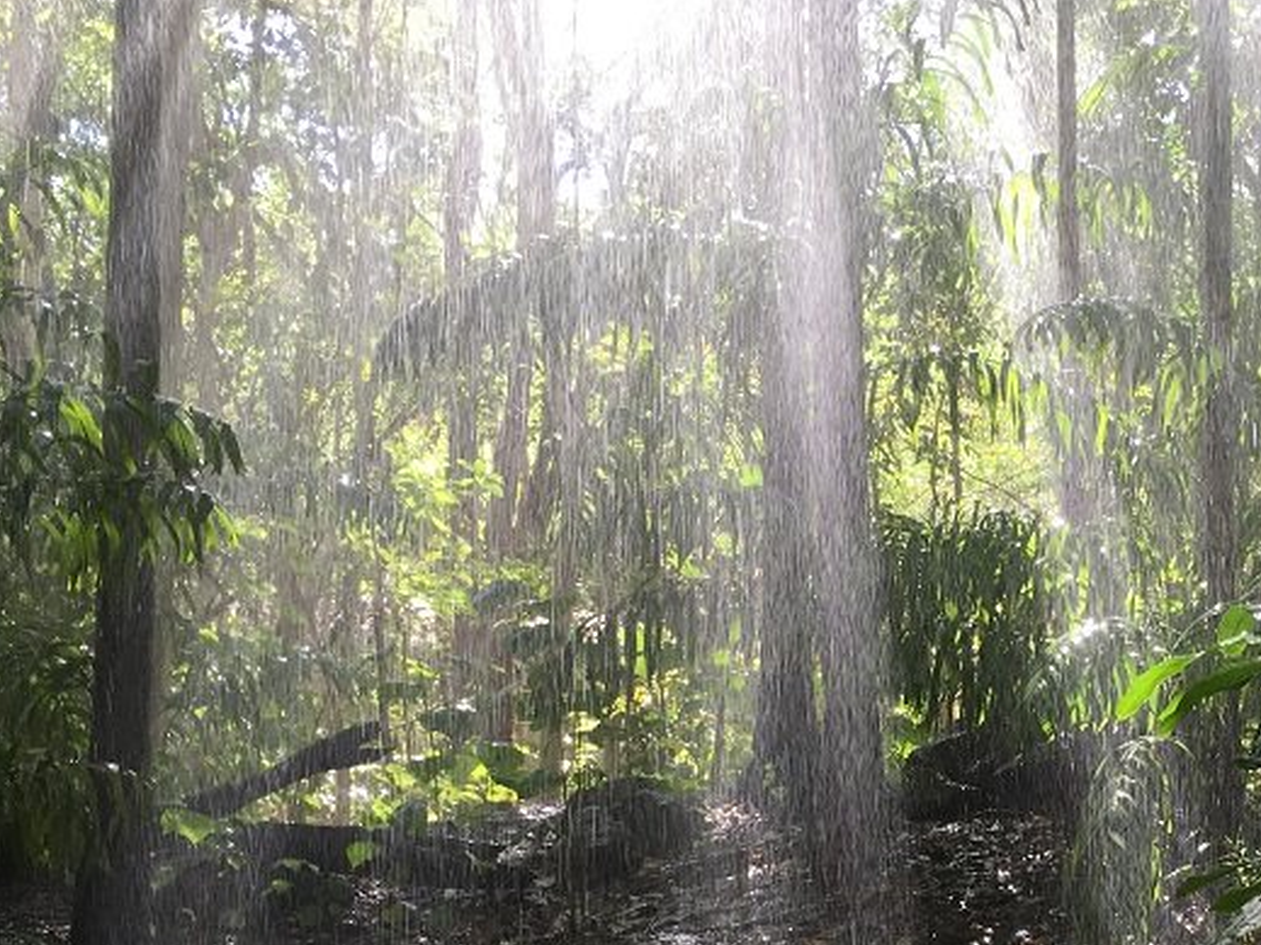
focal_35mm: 51
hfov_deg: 35.9
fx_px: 1857
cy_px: 707
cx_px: 1054
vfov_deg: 28.1
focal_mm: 4.15
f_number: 2.2
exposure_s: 1/100
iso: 40
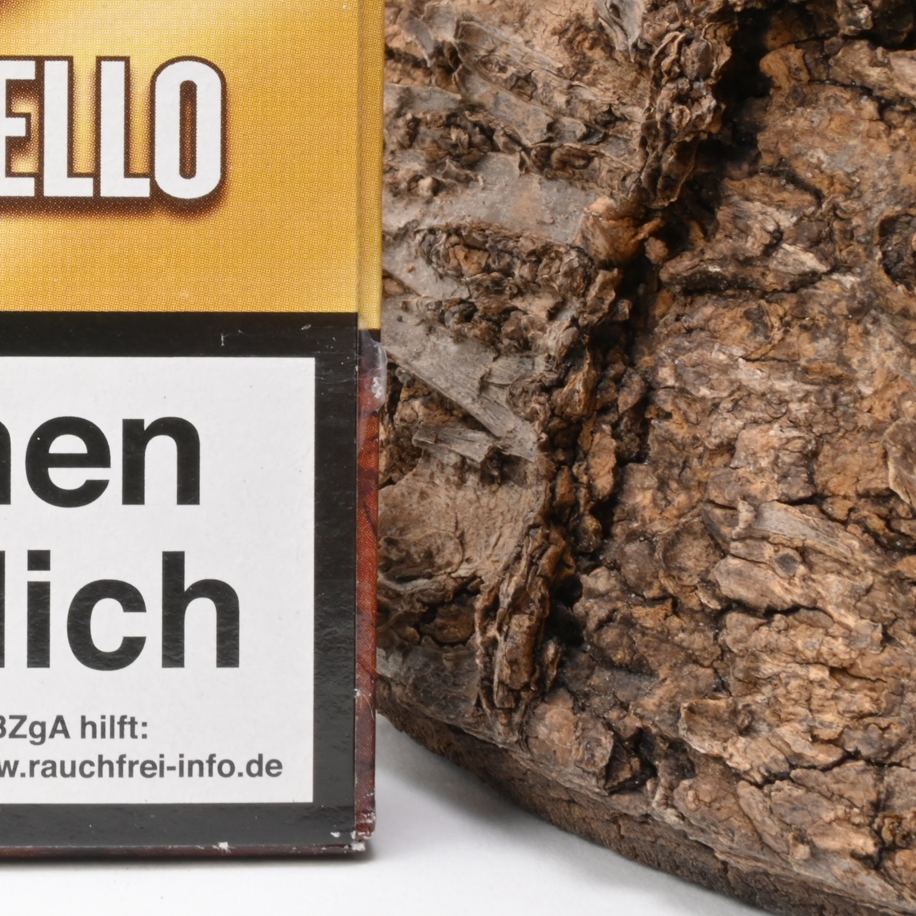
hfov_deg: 22.1
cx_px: 19
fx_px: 2262
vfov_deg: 22.6
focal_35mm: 76
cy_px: 189
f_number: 22
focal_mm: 24.5
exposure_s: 1/15
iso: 640
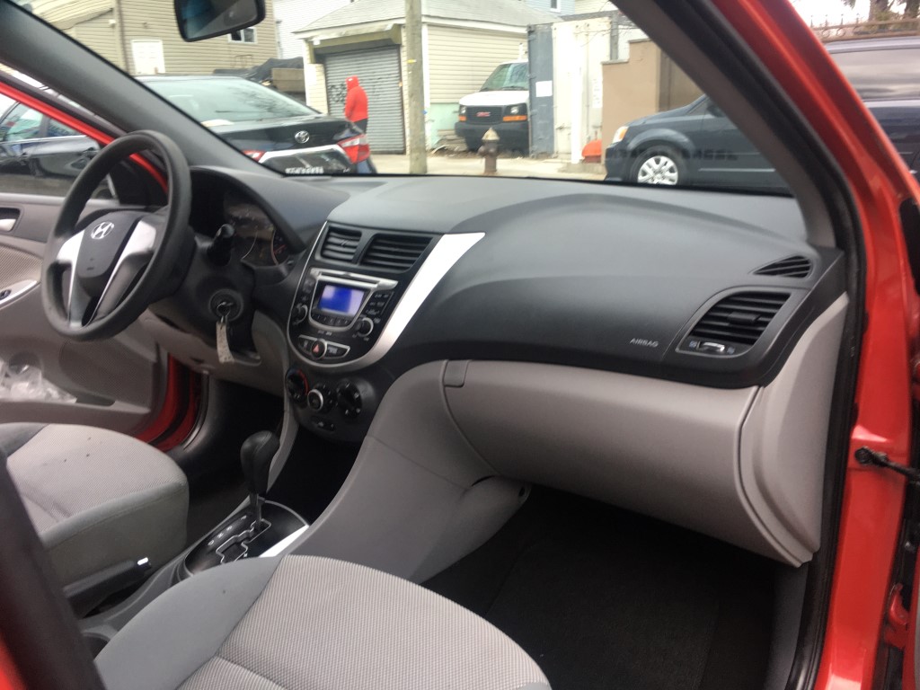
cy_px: 345
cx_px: 460
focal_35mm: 29
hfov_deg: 61.7
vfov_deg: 48.2
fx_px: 771
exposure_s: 1/120
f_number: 2.2
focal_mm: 4.15
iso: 40
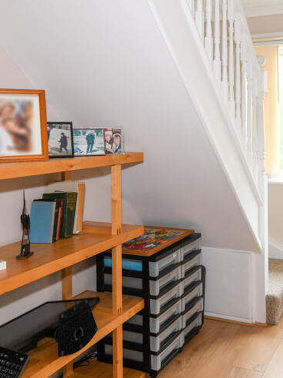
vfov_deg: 48.7
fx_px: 414
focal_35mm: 38
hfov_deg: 37.0
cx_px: 203
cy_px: 154
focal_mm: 19
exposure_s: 1/100
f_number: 6.3
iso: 640
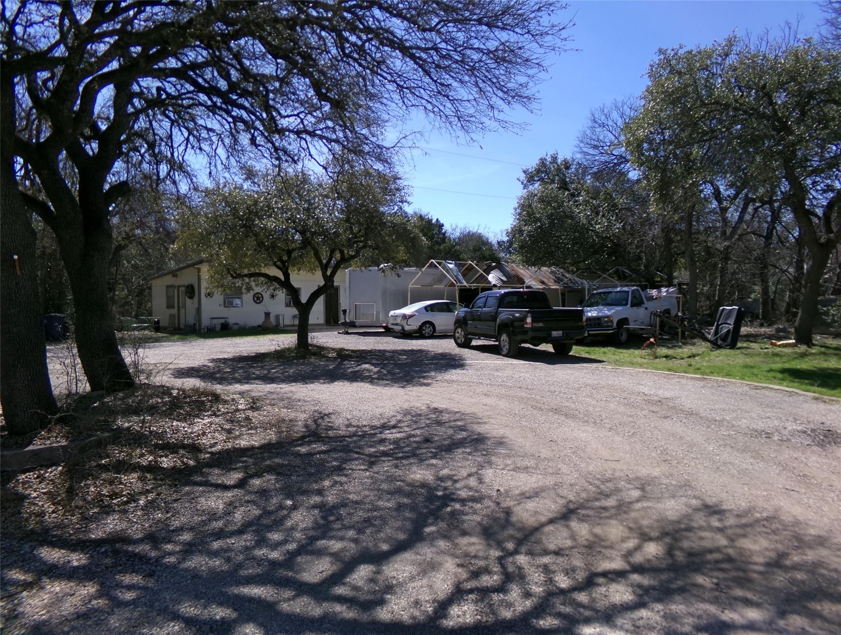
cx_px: 420
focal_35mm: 24
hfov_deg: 71.5
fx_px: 584
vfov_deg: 57.0
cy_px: 318
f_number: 3.7
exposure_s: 1/680
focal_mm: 4.3
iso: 100
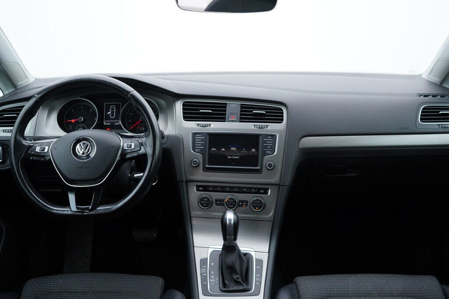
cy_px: 150
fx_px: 449
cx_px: 224
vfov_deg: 36.9
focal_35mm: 36
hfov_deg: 53.1
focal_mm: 24
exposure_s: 1/40
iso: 125
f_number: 2.8
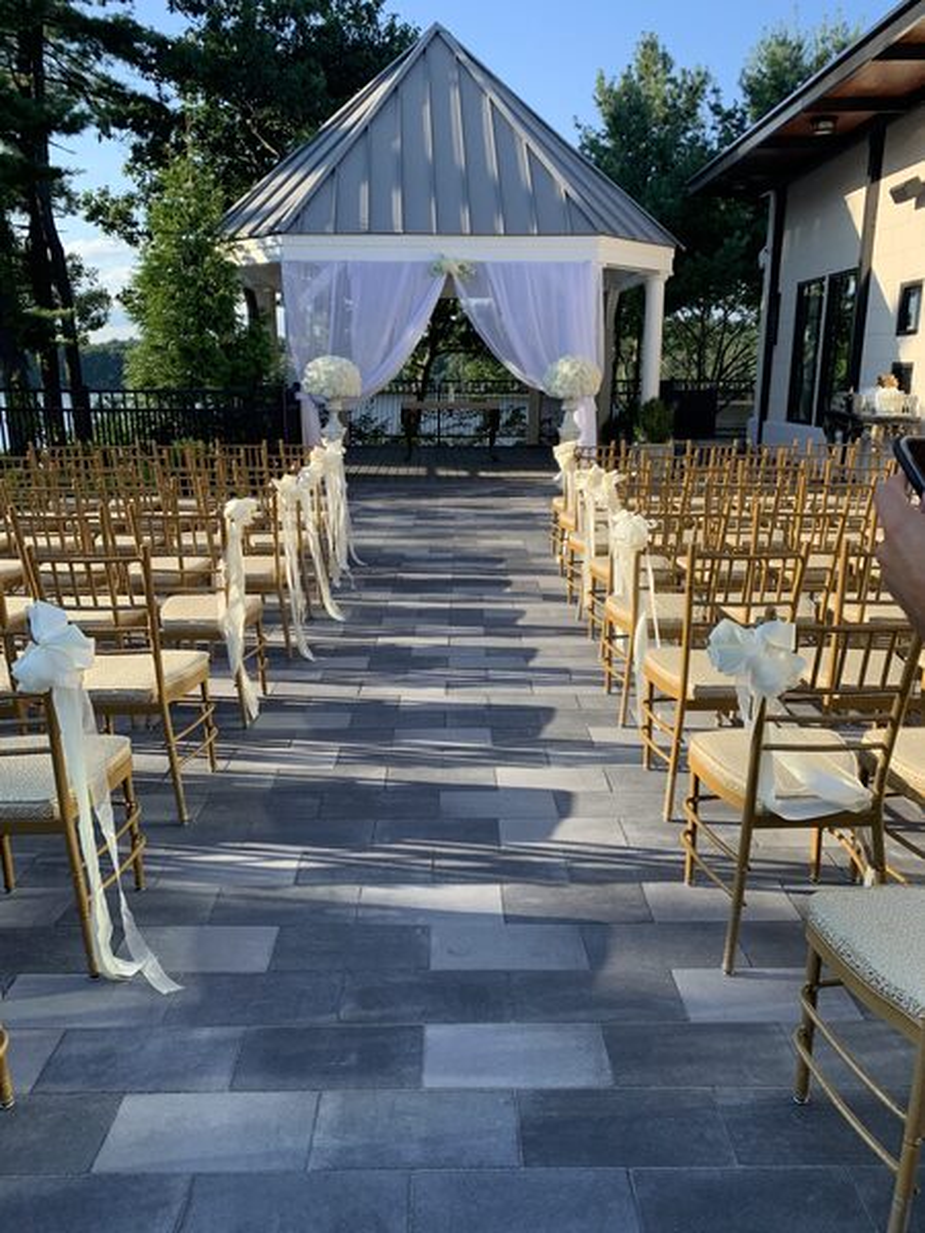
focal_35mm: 26
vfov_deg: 67.3
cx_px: 462
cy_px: 616
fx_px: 926
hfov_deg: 53.1
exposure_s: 1/627
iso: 25
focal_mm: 4.25
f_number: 1.8
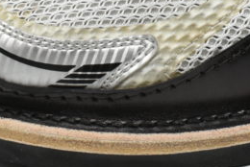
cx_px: 253
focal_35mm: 177
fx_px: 1231
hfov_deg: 11.5
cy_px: -76
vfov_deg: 7.7
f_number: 13
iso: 1800
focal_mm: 30
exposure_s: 1/50
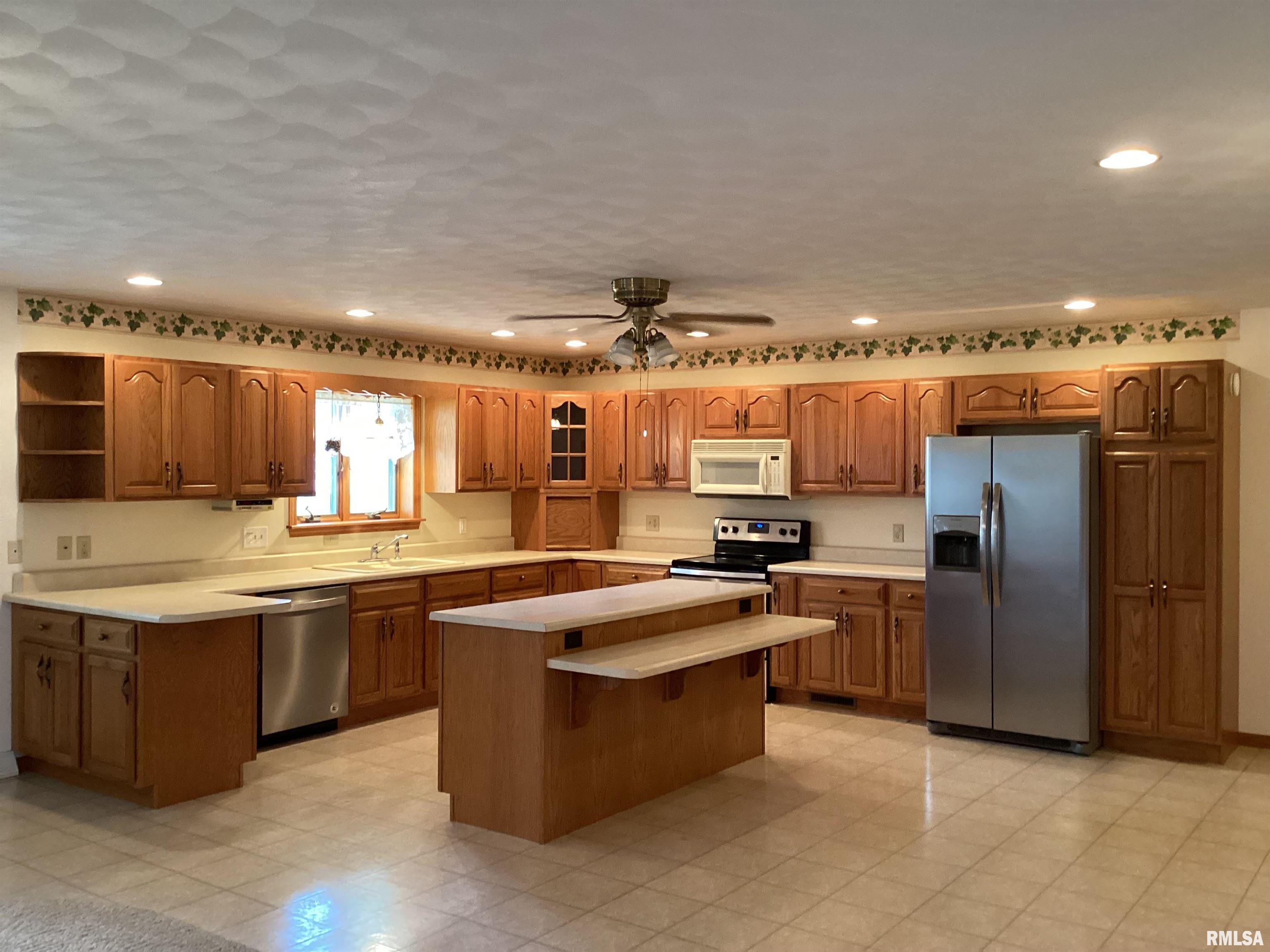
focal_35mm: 31
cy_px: 476
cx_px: 635
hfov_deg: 58.4
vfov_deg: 45.4
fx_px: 1137
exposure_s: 1/40
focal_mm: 3.3
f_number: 2.4
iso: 320
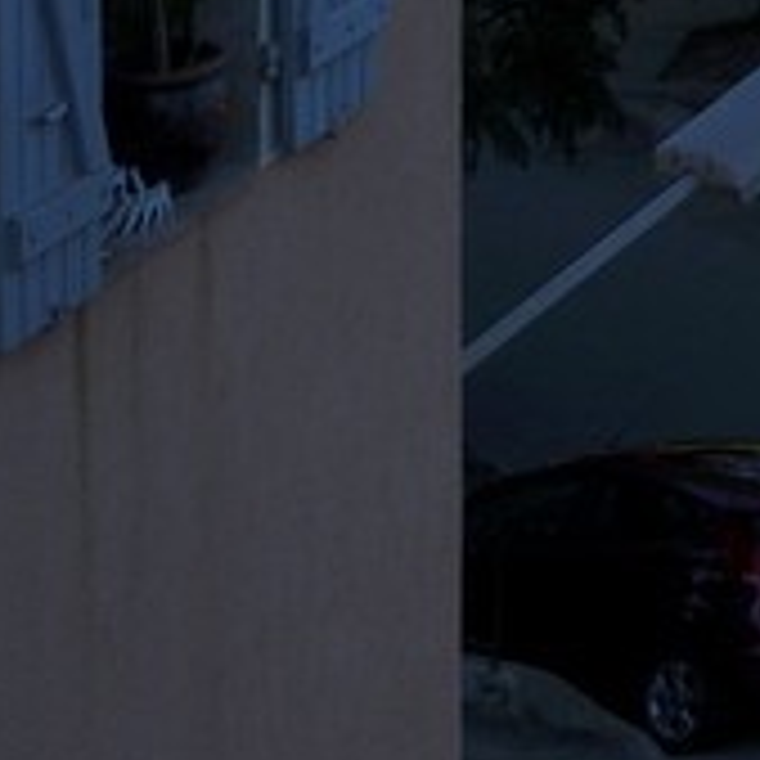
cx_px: 2995
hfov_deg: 4.7
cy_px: -1493
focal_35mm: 337
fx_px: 8371
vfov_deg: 5.0
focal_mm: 42
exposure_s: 1/250
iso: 200
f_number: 14
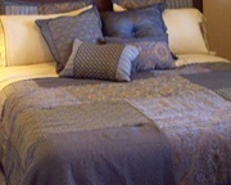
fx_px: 704
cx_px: 80
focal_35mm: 103
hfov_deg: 18.6
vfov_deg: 14.9
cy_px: 34
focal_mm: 6.2
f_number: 2.7
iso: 200
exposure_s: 1/10
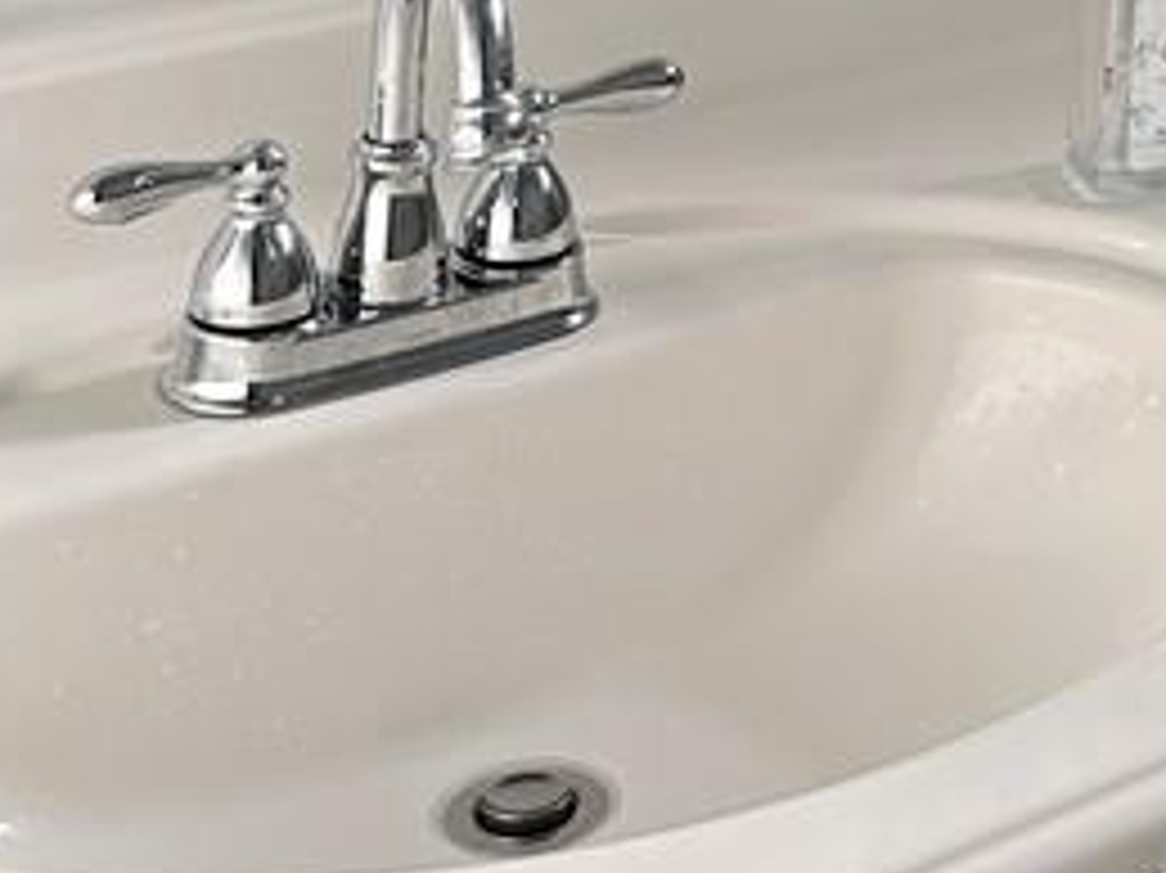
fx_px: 3198
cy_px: -724
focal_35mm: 95
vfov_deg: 13.8
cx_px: 1531
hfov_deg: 19.1
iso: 80
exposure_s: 1/293
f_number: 1.78
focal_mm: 6.86
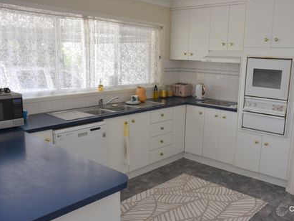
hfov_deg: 55.2
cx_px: 166
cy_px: 111
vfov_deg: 42.9
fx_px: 280
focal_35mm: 33
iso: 800
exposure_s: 1/160
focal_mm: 20
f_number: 6.3
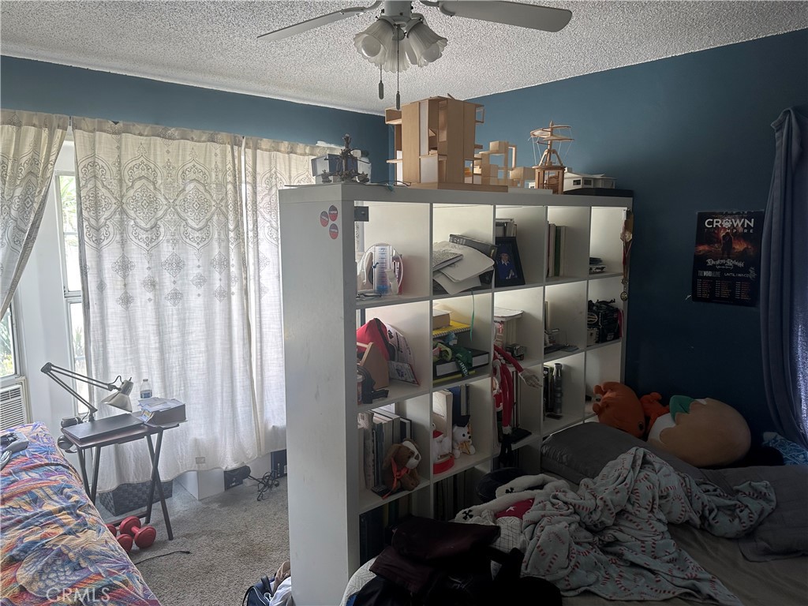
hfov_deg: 71.6
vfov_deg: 56.8
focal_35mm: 24
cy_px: 303
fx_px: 560
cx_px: 404
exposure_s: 1/120
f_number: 1.78
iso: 125
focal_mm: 6.86
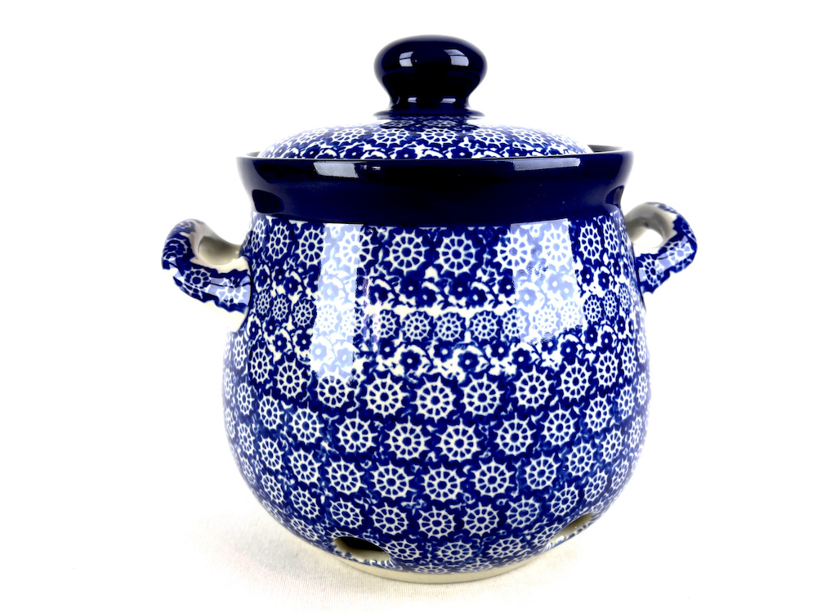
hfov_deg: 67.3
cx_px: 408
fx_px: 614
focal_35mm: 26
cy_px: 306
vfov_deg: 53.1
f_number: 1.6
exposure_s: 1/152
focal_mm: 5.1
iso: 32
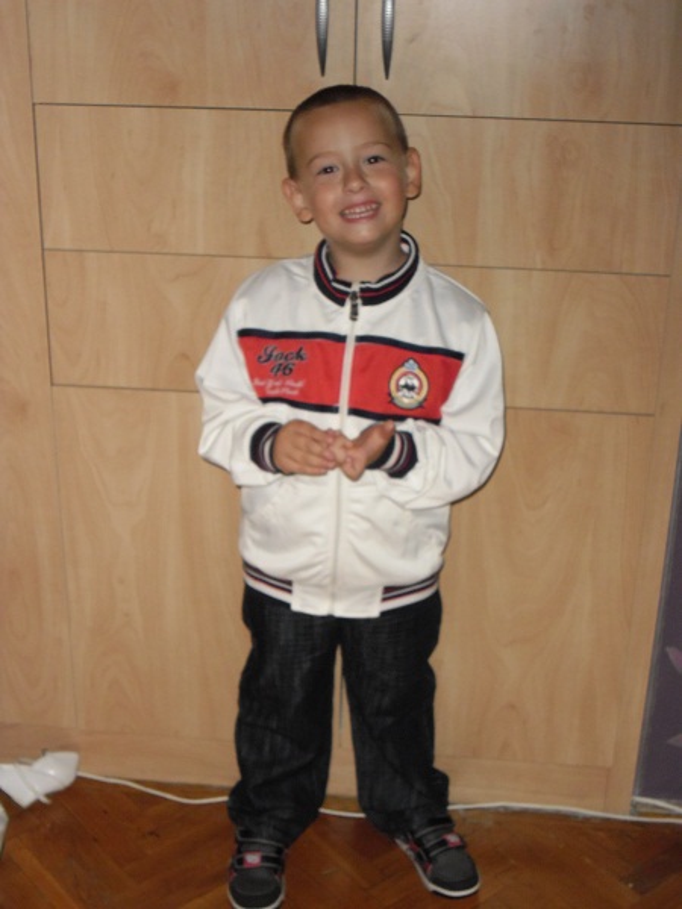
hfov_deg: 28.0
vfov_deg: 36.8
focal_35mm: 52
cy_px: 454
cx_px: 341
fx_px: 1366
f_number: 5
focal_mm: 9.3
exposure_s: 1/60
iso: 200
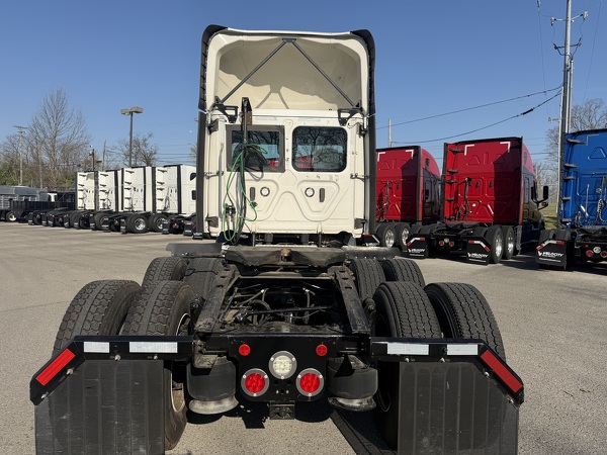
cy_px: 228
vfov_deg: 56.8
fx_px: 421
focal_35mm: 24
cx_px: 304
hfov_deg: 71.6
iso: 80
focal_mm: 6.76
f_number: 1.78
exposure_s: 1/6711
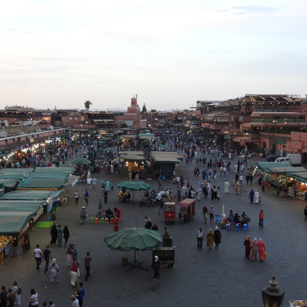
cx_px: 132
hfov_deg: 39.9
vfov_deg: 40.0
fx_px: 421
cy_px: 151
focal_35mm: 42
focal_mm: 6.3
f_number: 3.8
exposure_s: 1/30
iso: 110
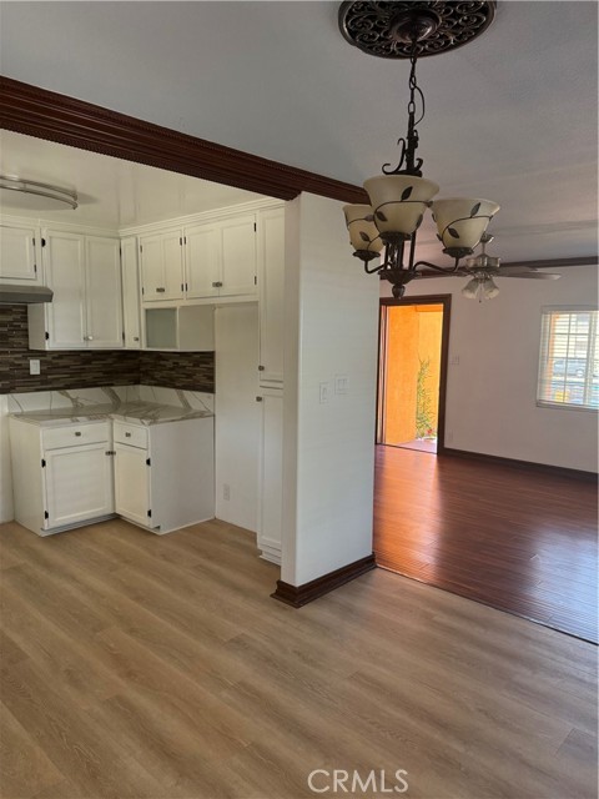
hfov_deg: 56.8
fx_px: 554
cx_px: 300
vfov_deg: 71.6
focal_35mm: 24
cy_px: 400
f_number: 1.78
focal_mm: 6.76
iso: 200
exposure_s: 1/178
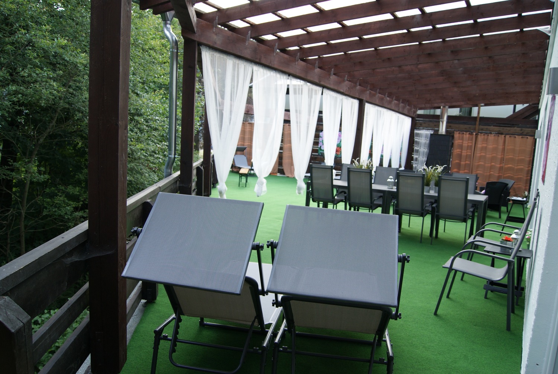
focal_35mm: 27
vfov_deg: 48.0
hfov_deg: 67.3
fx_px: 419
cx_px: 279
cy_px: 187
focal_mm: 18
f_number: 4
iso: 100
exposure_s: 1/40
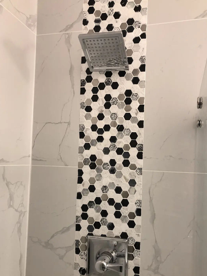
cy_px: 155
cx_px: 110
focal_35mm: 32
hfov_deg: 44.1
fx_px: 255
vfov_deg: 56.7
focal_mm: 4
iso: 40
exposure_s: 1/15
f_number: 1.8
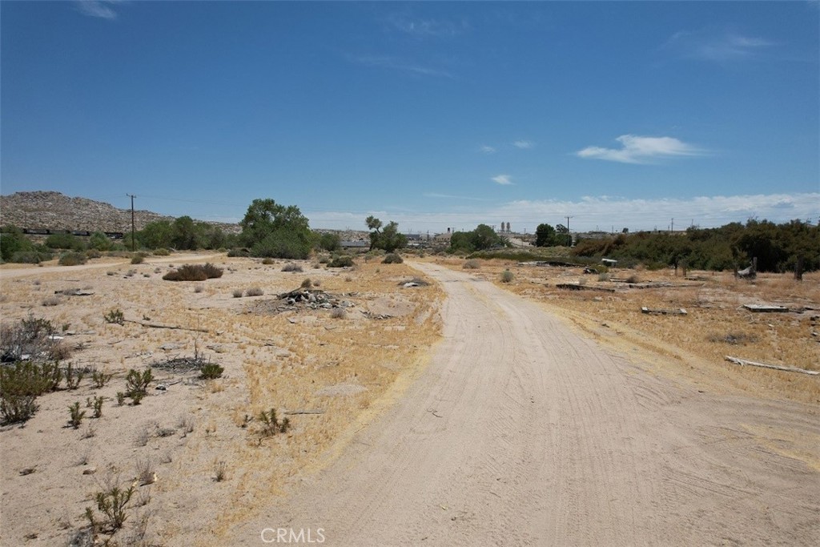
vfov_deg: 57.2
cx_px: 410
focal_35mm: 22
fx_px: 501
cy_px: 274
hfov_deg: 78.6
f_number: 2.8
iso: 100
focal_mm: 8.38
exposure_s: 1/1000
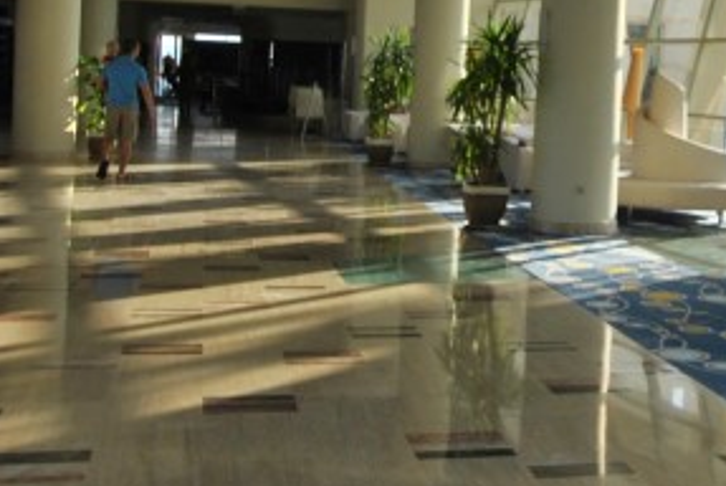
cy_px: 96
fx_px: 1211
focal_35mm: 60
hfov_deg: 32.1
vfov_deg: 22.4
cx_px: 621
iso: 100
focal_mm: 10
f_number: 5.6
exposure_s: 1/200
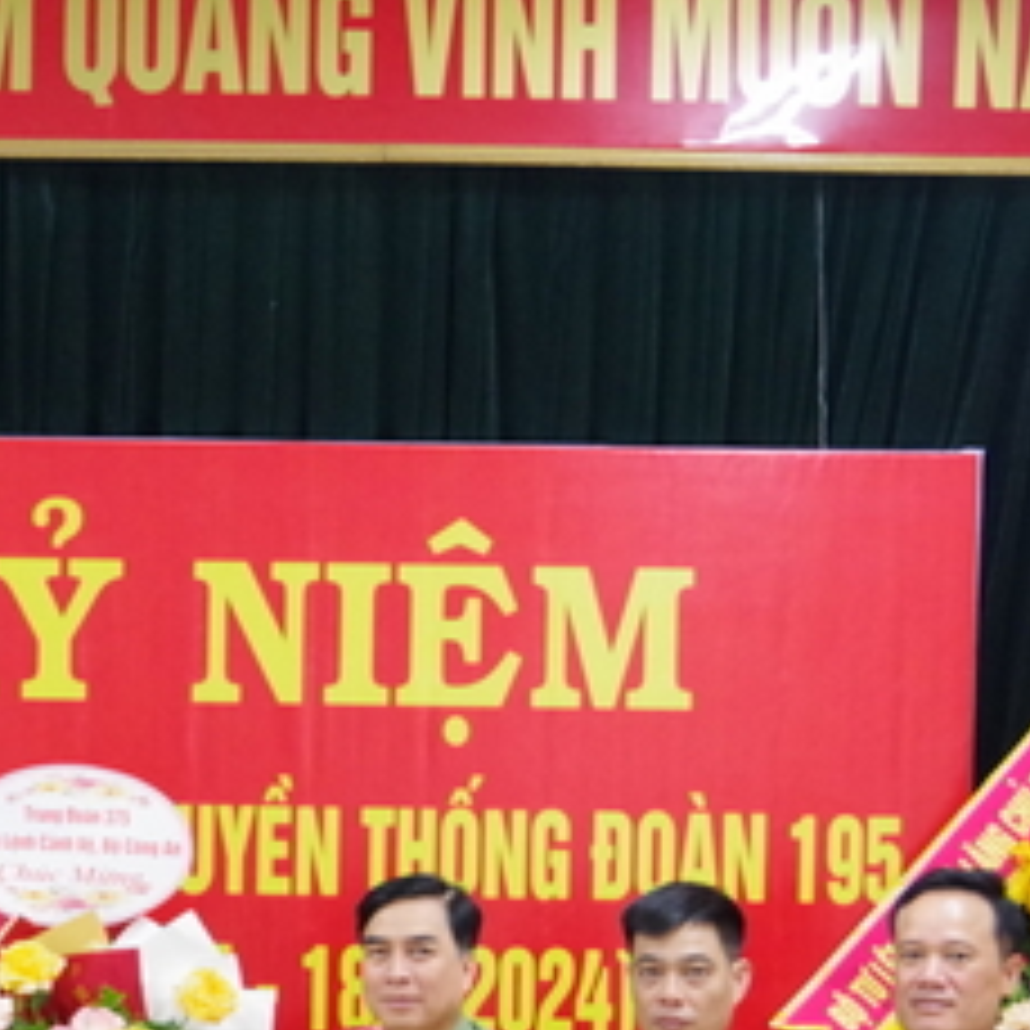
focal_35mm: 107
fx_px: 3602
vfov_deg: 16.0
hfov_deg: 16.1
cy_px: 1021
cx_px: 85
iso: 1600
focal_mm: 24
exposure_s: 1/60
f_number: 4
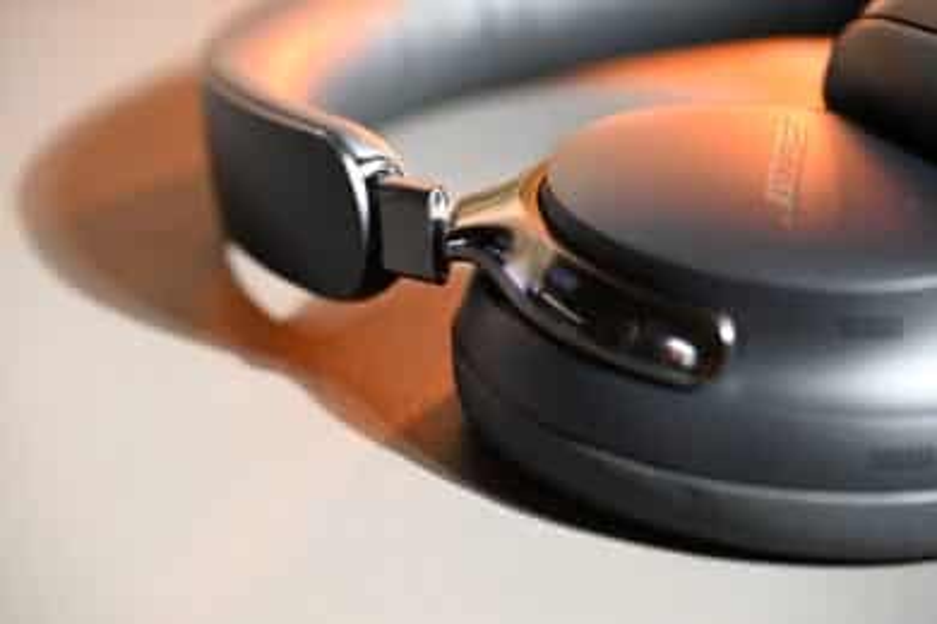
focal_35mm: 120
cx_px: 468
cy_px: 312
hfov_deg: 17.1
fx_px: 3123
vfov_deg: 11.4
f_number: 5
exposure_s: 1/125
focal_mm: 120
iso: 6400
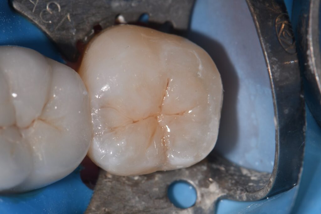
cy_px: 107
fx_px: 1399
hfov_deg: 13.1
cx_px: 160
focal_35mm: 157
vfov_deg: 8.7
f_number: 32
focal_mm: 105
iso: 200
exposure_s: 1/160
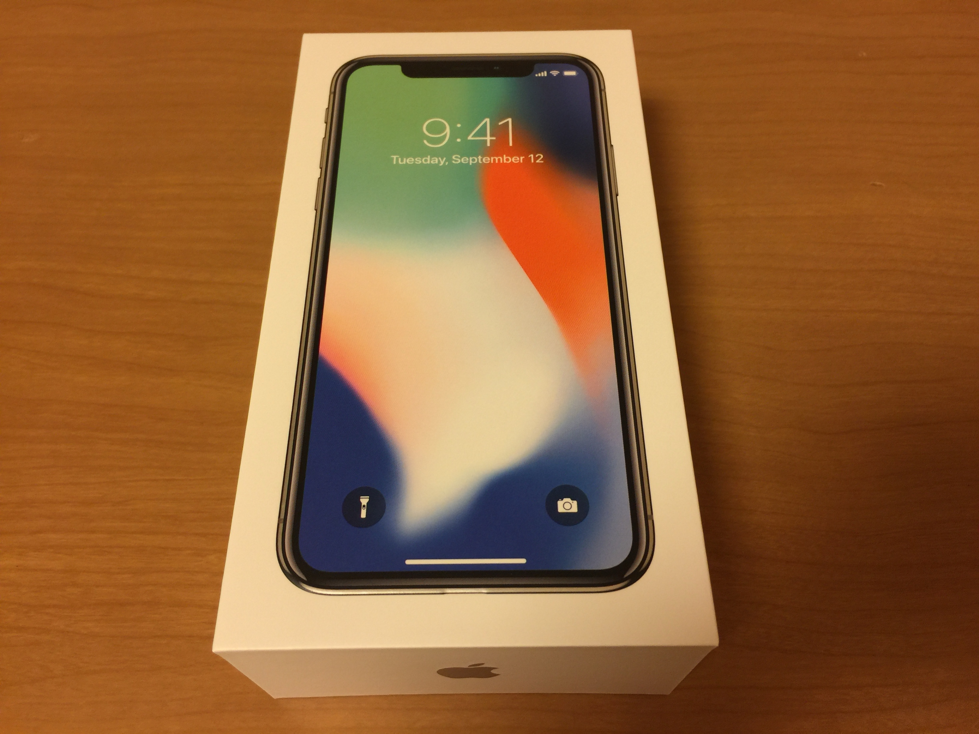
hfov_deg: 61.7
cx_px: 490
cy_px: 367
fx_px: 820
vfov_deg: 48.2
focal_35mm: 29
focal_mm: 4.15
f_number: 2.2
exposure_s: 1/15
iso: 32
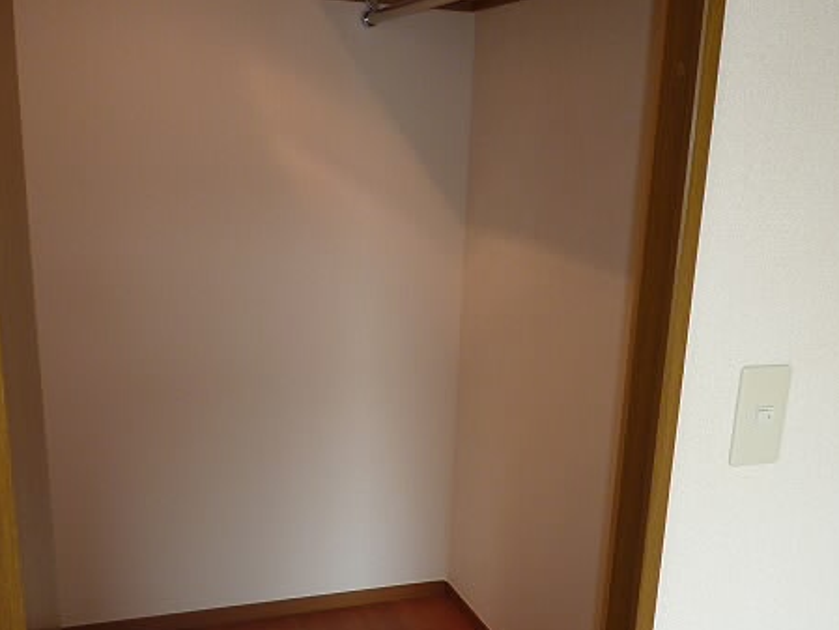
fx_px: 946
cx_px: 441
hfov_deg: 47.8
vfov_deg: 36.3
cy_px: 446
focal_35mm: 39
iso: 100
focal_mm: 4.4
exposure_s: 1/30
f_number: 2.8
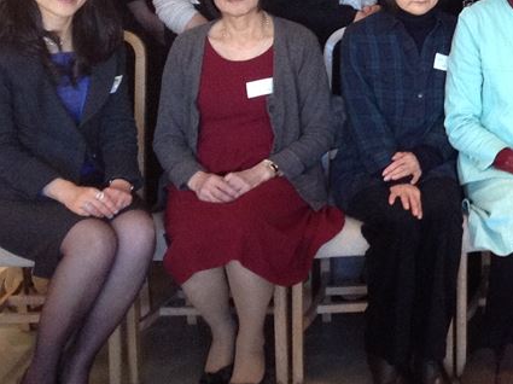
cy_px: -56
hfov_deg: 19.1
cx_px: 645
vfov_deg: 14.9
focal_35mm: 96
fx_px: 1421
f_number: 2.4
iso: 200
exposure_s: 1/17
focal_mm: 4.28
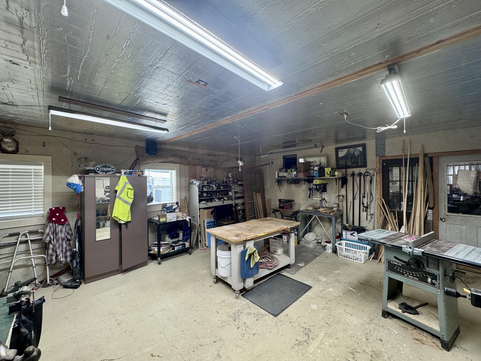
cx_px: 240
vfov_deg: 85.7
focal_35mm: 14
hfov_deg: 102.1
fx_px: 195
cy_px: 180
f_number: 2.2
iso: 200
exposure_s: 1/60
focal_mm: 2.22
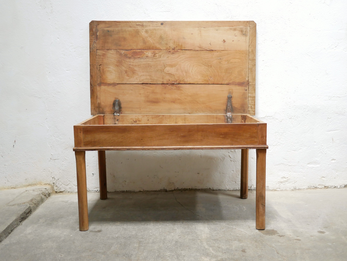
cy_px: 130
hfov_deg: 46.8
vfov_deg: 36.0
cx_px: 174
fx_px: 401
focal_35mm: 40
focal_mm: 20
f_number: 1.7
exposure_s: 1/60
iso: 800
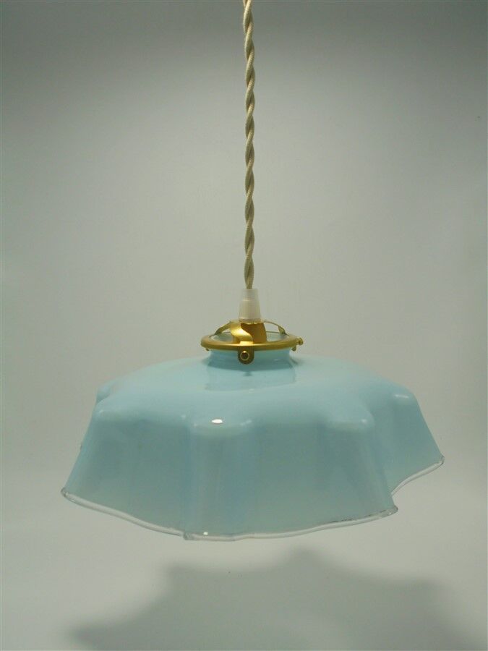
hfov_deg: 41.8
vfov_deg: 54.0
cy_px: 326
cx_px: 244
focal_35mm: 34
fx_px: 639
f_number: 4
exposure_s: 1/100
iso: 100
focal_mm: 6.1
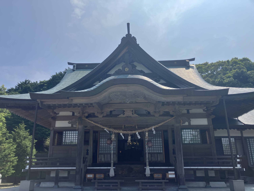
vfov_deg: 49.7
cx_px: 127
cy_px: 96
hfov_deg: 63.4
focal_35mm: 28
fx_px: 205
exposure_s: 1/3472
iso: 32
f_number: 1.8
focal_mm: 3.99
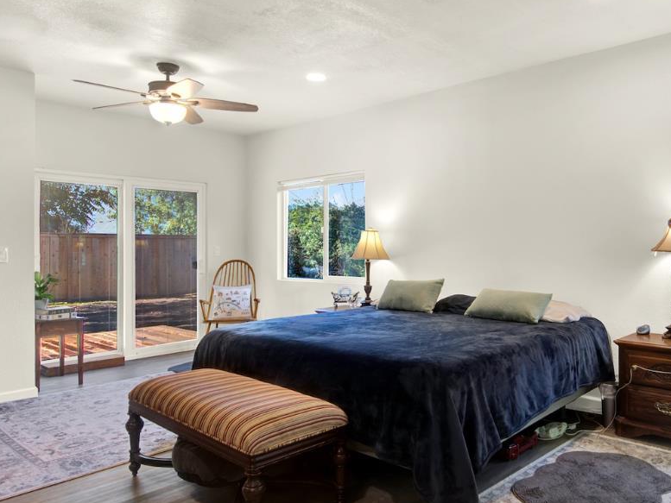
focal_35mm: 26
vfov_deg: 53.1
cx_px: 405
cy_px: 256
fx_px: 504
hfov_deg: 66.6
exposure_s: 1/5
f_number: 14
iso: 100
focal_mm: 14
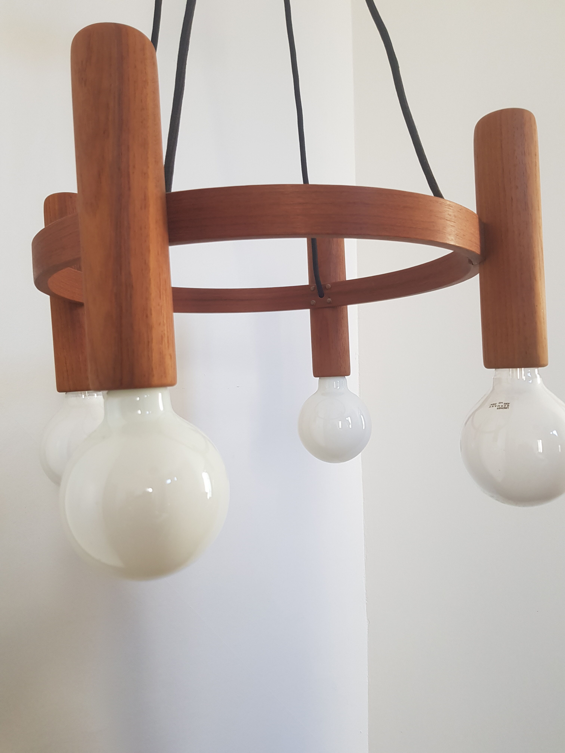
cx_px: 282
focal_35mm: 26
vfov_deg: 67.3
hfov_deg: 53.1
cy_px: 376
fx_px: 566
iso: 100
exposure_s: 1/50
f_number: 1.7
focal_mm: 4.2
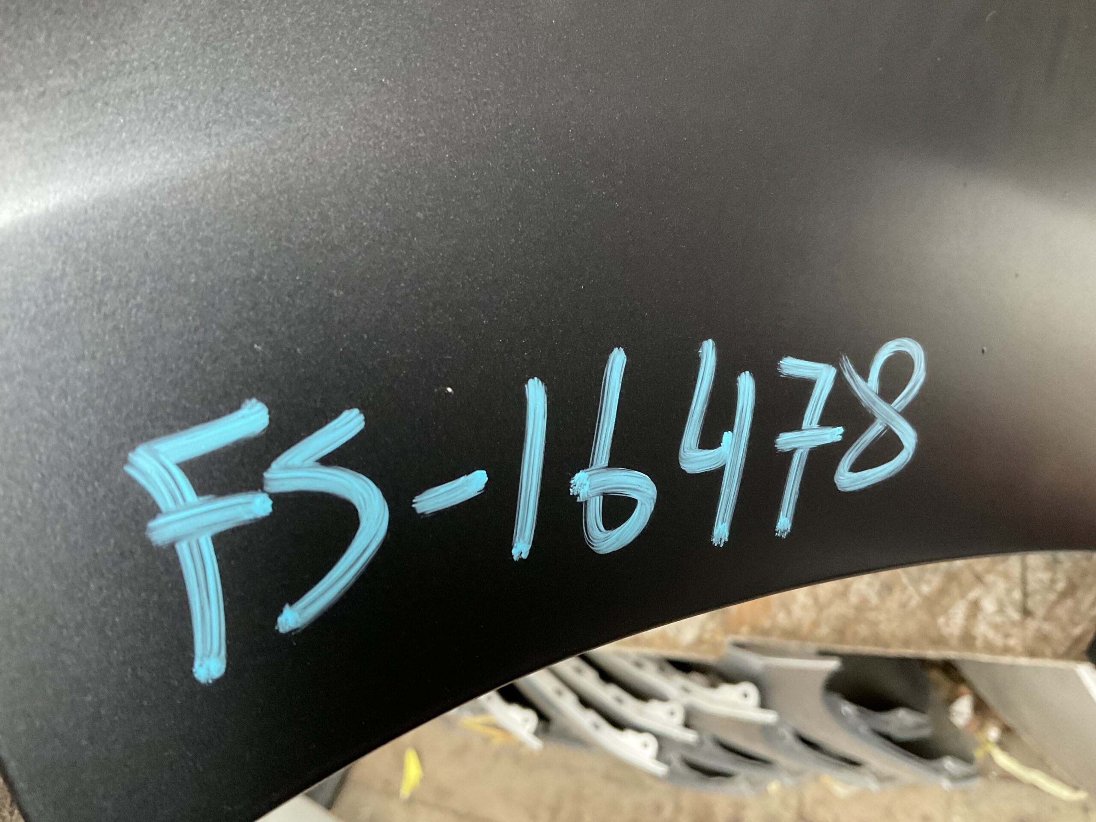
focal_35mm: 29
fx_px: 918
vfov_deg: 48.2
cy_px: 411
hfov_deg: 61.7
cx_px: 548
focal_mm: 3
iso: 320
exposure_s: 1/25
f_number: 1.8
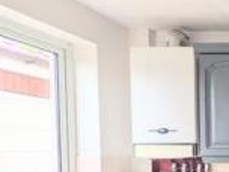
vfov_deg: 29.9
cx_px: 355
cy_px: 162
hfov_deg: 26.9
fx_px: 304
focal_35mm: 46
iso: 146
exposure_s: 1/96.6
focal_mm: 2.02
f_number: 1.7
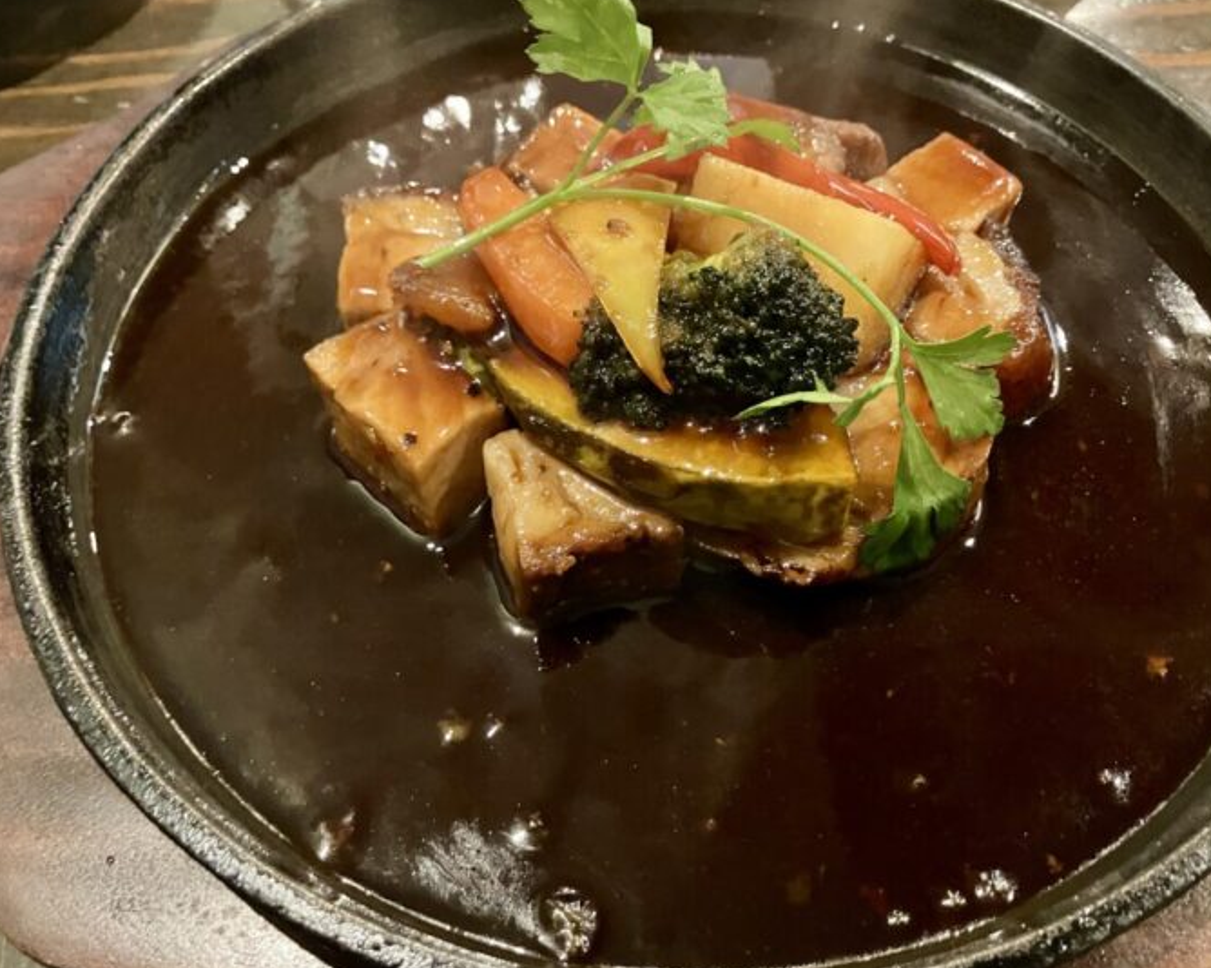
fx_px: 1075
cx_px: 652
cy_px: 489
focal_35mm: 30
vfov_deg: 48.5
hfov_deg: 58.7
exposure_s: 1/20
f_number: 1.8
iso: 640
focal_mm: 3.99
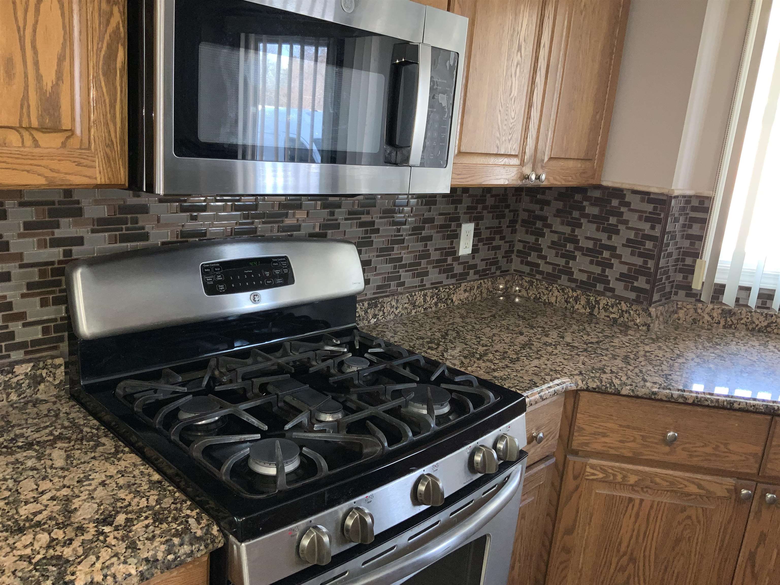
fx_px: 653
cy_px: 292
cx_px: 390
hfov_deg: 61.7
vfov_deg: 48.2
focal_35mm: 29
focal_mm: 3
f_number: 1.8
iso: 40
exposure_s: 1/60
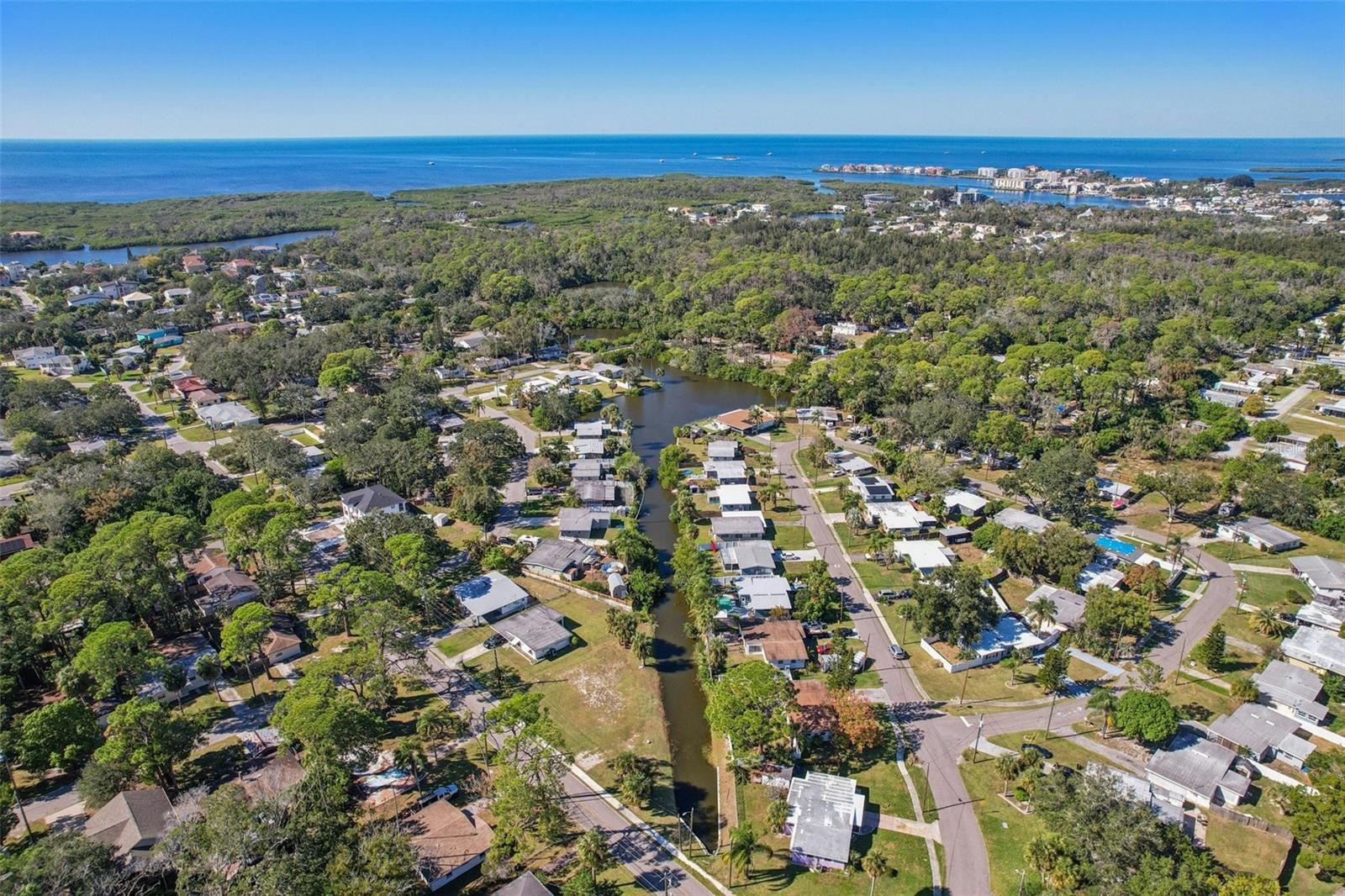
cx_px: 672
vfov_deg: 57.2
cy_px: 448
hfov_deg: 78.6
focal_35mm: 22
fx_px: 822
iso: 100
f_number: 2.8
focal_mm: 8.4
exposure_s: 1/1500
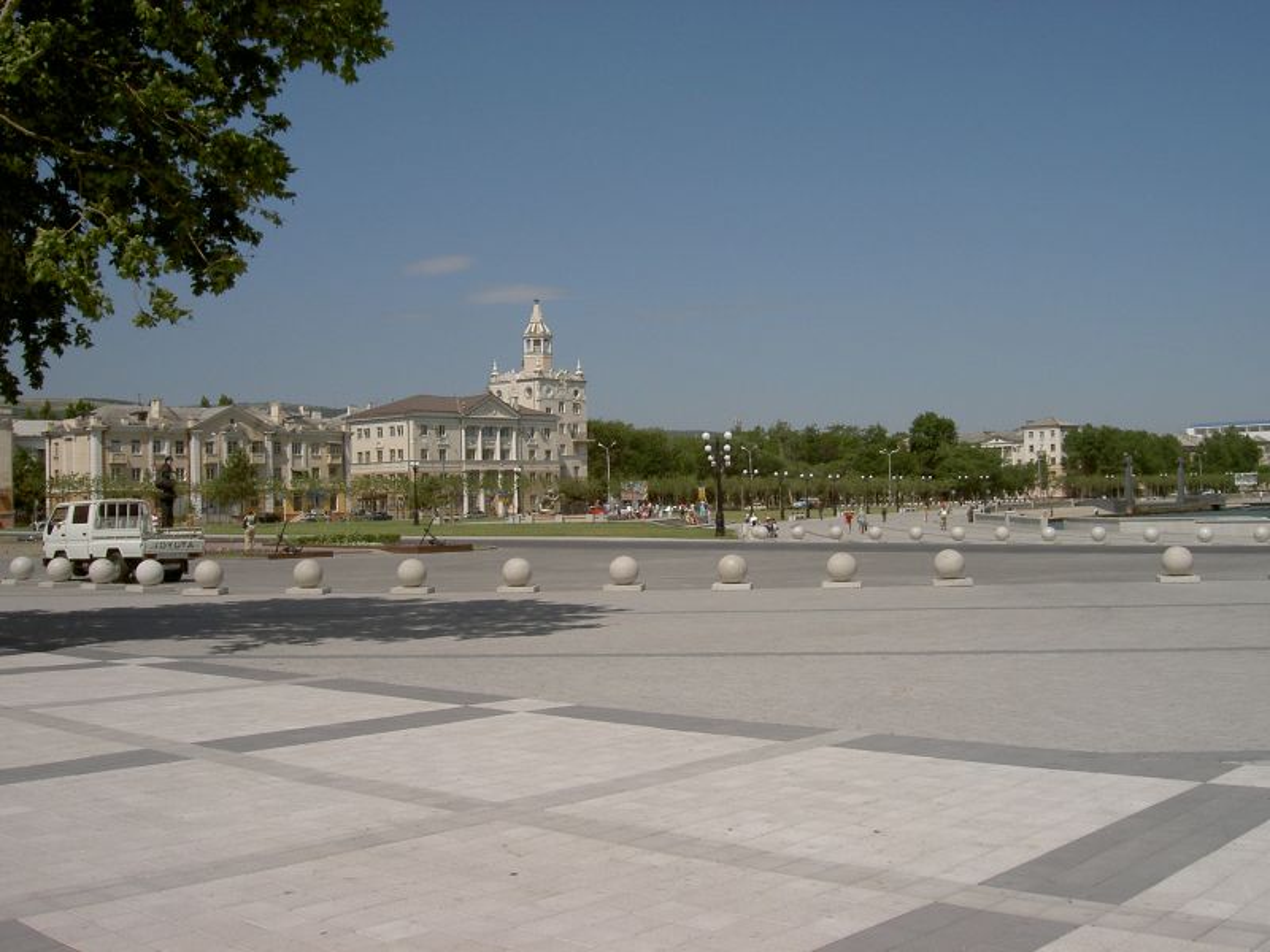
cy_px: 476
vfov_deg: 36.8
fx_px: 1431
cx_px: 635
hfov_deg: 47.9
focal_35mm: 39
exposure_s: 1/2000
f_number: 4.7
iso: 100
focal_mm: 8
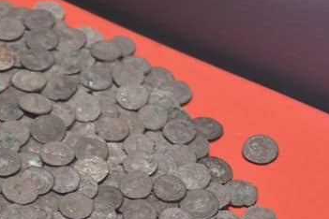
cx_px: -20
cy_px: 219
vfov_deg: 6.8
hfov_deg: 10.2
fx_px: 1828
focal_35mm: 200
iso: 1000
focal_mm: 52
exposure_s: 1/80
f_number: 3.8
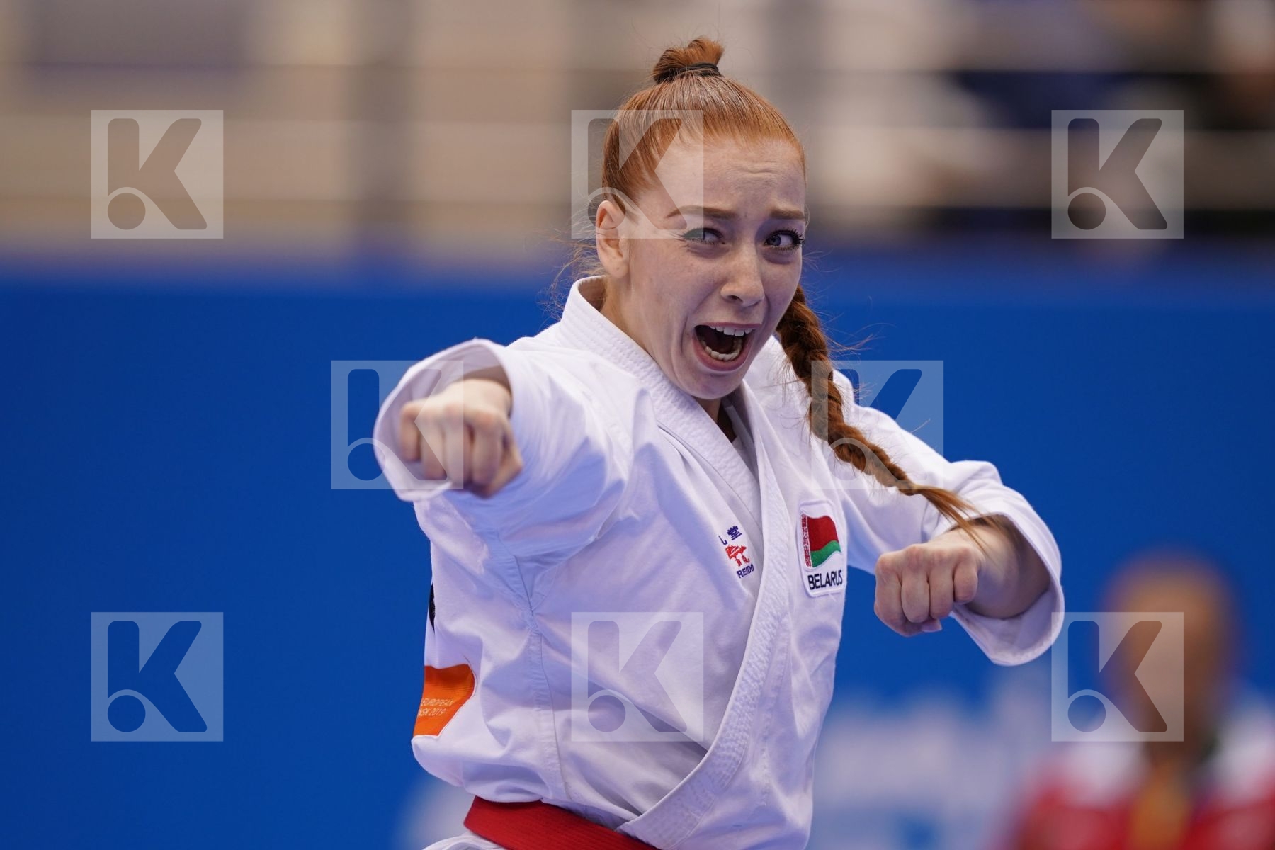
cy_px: 425
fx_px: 21248
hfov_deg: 3.4
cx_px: 638
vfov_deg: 2.3
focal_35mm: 600
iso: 640
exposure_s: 1/500
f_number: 2.8
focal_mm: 400
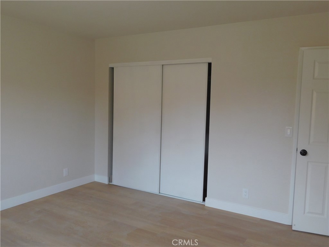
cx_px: 164
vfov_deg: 46.8
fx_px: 285
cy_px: 124
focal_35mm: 30
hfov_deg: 60.0
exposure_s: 1/30
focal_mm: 5.3
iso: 125
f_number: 3.2
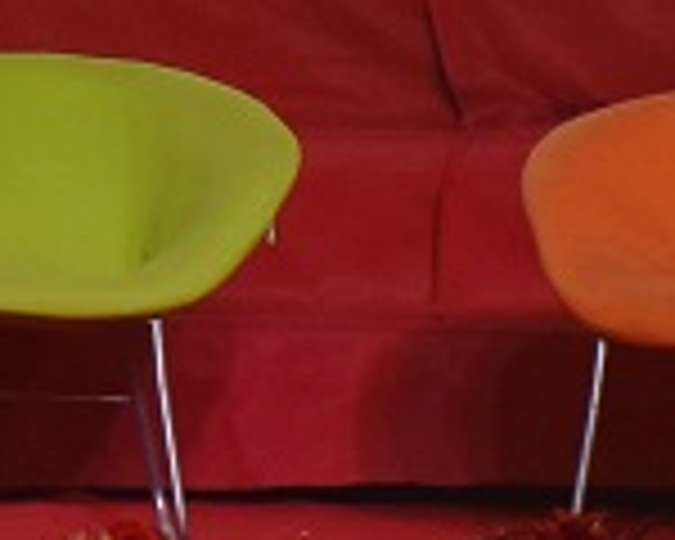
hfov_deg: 4.8
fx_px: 7851
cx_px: -810
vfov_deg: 3.9
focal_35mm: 393
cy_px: -752
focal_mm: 42
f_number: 8
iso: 800
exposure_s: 1/250
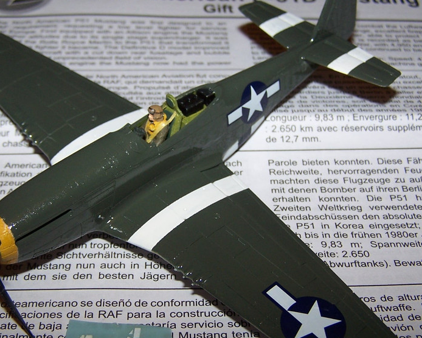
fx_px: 712
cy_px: 186
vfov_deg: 26.7
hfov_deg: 33.0
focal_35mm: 57
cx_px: 192
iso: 80
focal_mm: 6.3
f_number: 2.8
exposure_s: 1/60
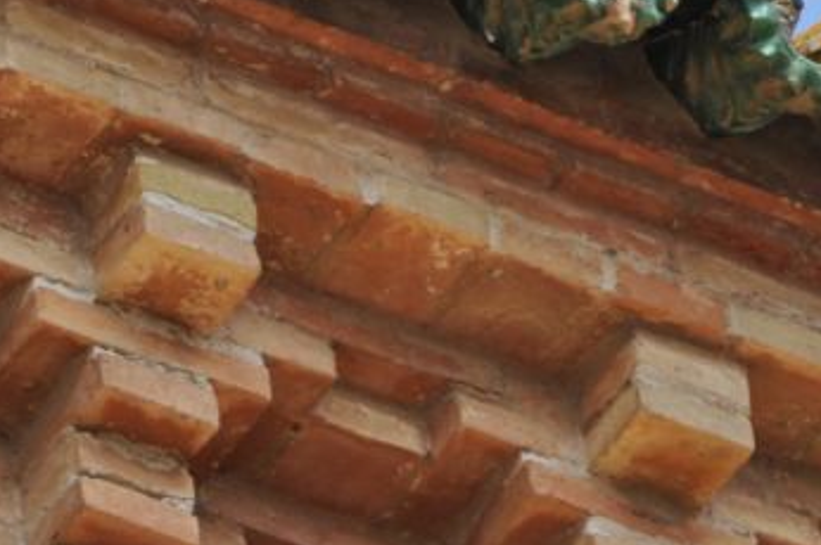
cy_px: 198
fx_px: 15812
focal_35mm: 694
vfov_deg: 2.0
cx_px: 66
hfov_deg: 3.0
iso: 200
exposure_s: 1/500
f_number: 5.6
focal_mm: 200
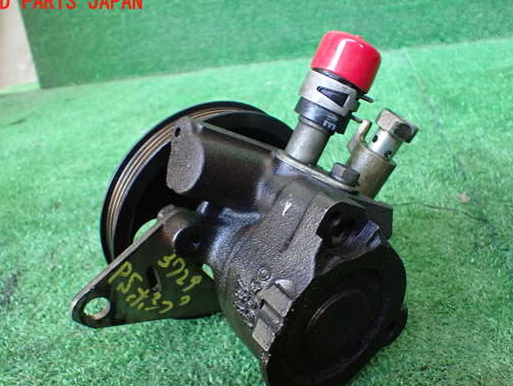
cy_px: 215
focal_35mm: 35
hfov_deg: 52.6
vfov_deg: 40.7
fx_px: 519
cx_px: 260
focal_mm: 5.4
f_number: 2.3
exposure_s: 1/100
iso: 800
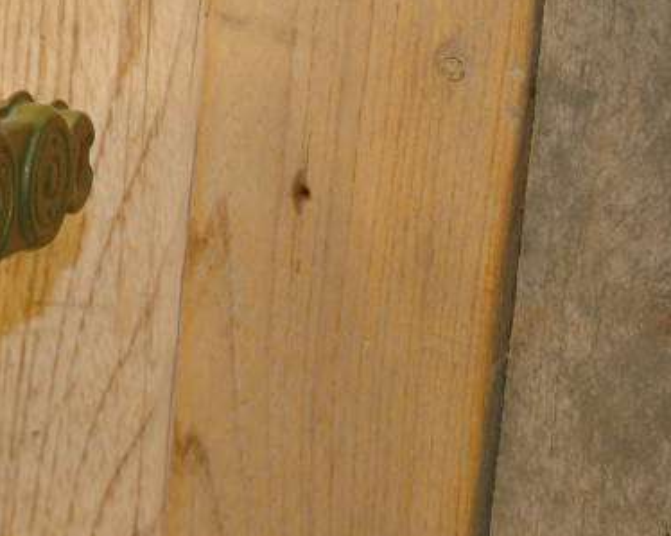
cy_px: 228
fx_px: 3035
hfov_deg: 12.1
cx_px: -319
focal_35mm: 153
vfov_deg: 10.1
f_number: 3.8
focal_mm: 27
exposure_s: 1/125
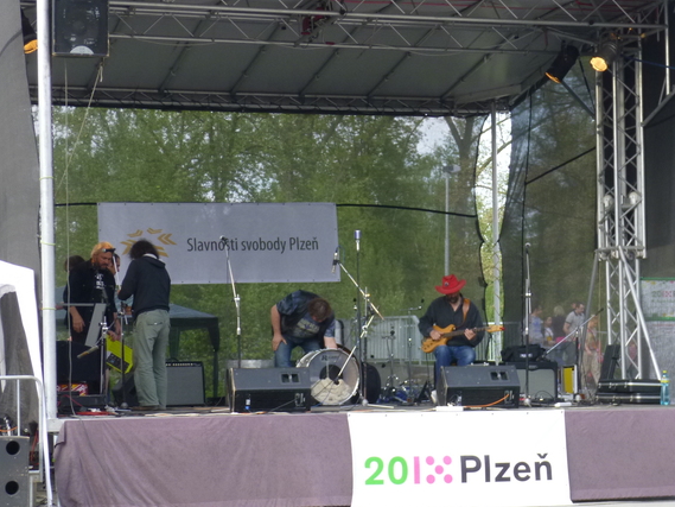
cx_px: 338
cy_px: 328
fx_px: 1755
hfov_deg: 21.8
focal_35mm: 90
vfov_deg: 16.4
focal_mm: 11.5
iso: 125
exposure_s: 1/80
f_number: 4.5
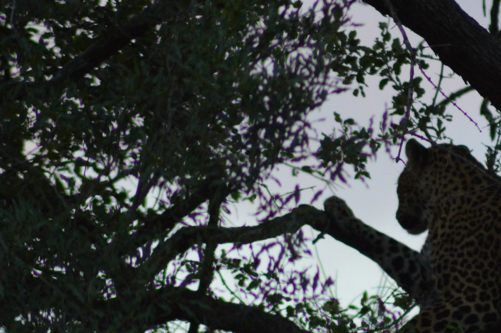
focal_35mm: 1025
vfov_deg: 1.3
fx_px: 14247
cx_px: 465
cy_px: 285
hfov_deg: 2.0
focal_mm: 300
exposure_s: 1/500
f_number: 5.6
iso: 1800
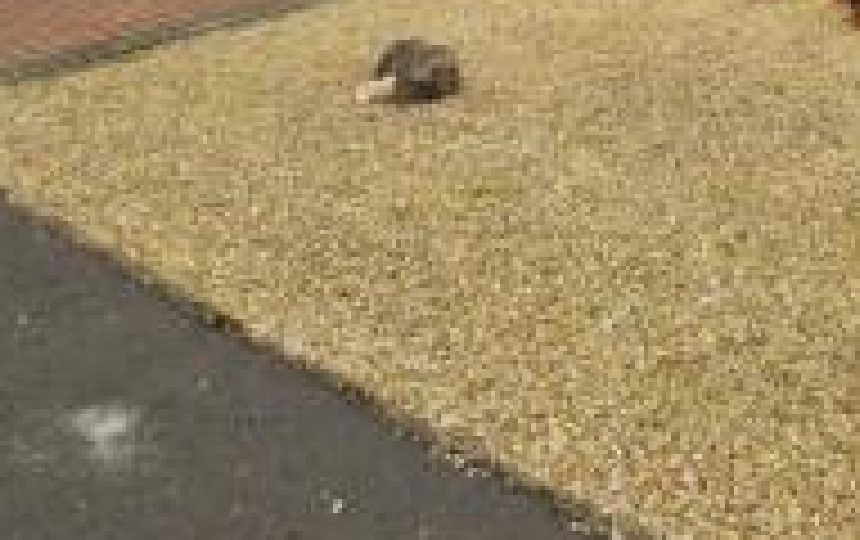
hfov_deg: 46.8
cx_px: 761
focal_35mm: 38
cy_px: -142
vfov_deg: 28.4
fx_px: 892
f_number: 8
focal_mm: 10
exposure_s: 1/250
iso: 400
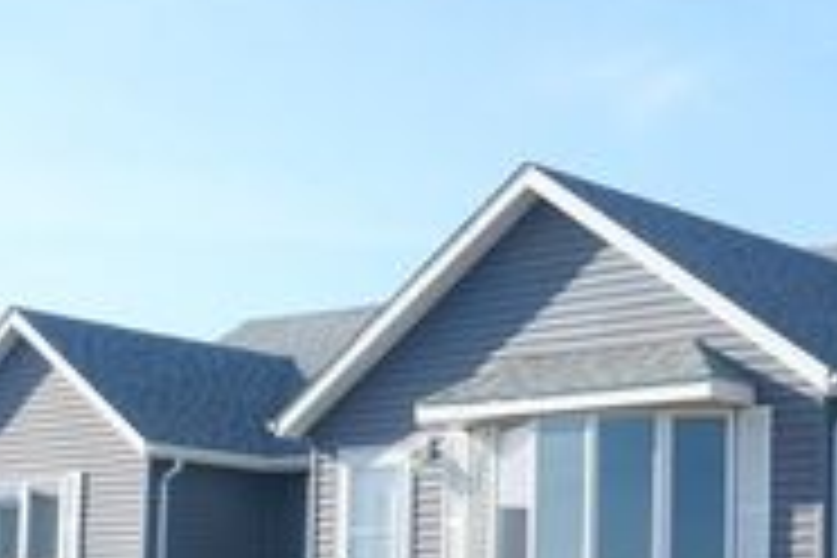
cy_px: 466
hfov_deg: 23.6
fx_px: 1999
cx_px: 544
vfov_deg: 15.8
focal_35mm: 86
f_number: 8
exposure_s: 1/240
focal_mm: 21.1
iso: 200
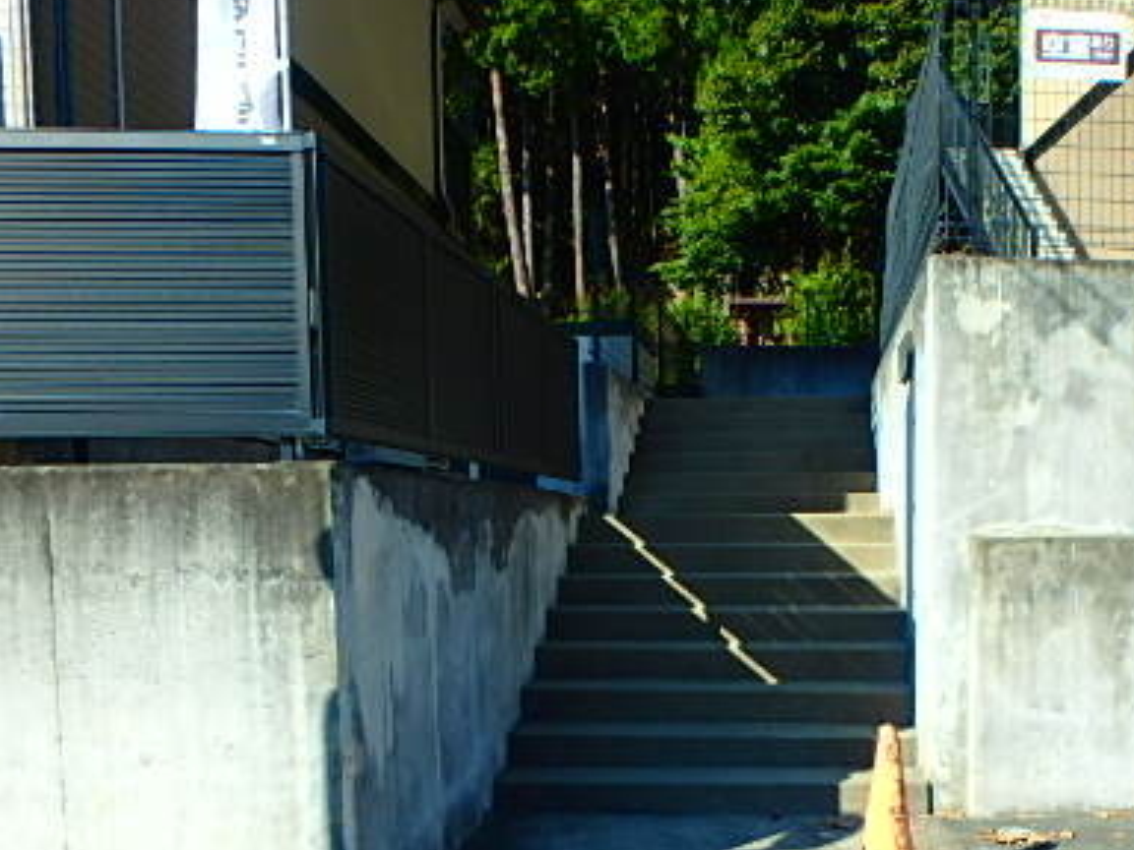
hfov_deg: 51.1
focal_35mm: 35
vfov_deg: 39.8
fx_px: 1147
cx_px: 800
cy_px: 614
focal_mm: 3.7
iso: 125
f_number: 3.5
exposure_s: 1/640
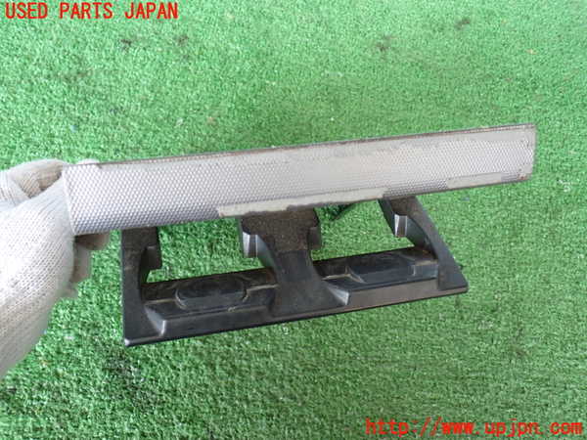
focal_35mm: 32
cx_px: 294
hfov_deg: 56.8
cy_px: 220
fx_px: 543
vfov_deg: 44.2
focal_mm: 5.79
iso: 200
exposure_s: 1/40
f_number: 2.4
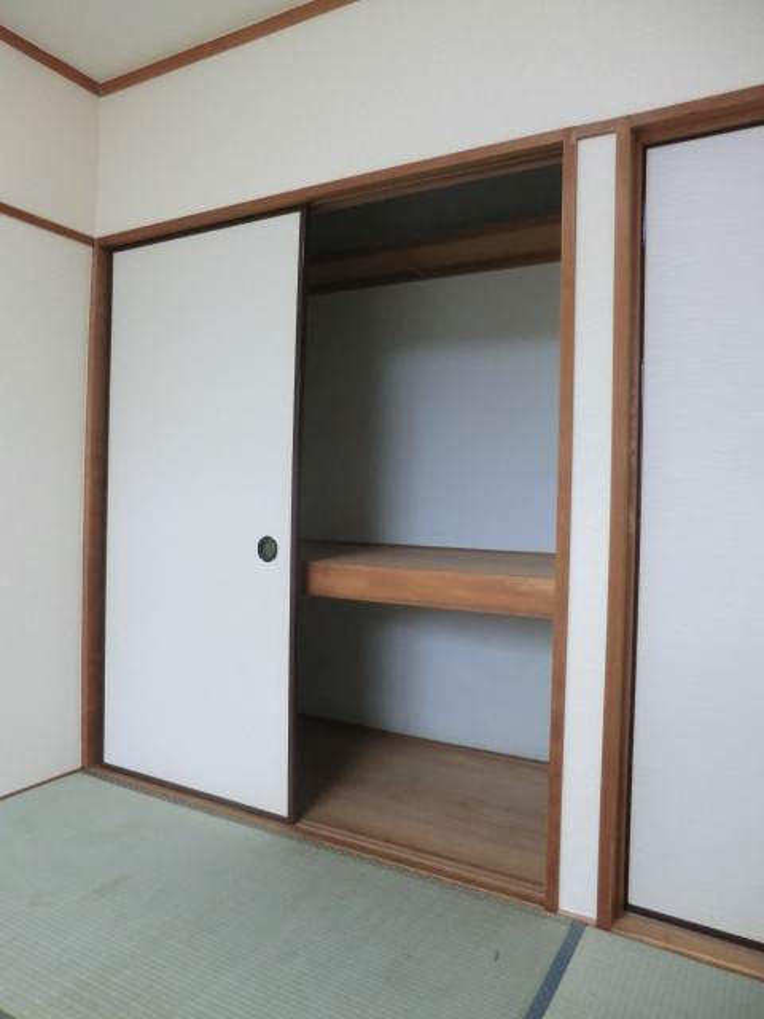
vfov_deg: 71.6
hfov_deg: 56.8
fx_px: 706
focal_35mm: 24
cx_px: 382
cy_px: 510
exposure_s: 1/60
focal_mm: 4.3
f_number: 3.2
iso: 400
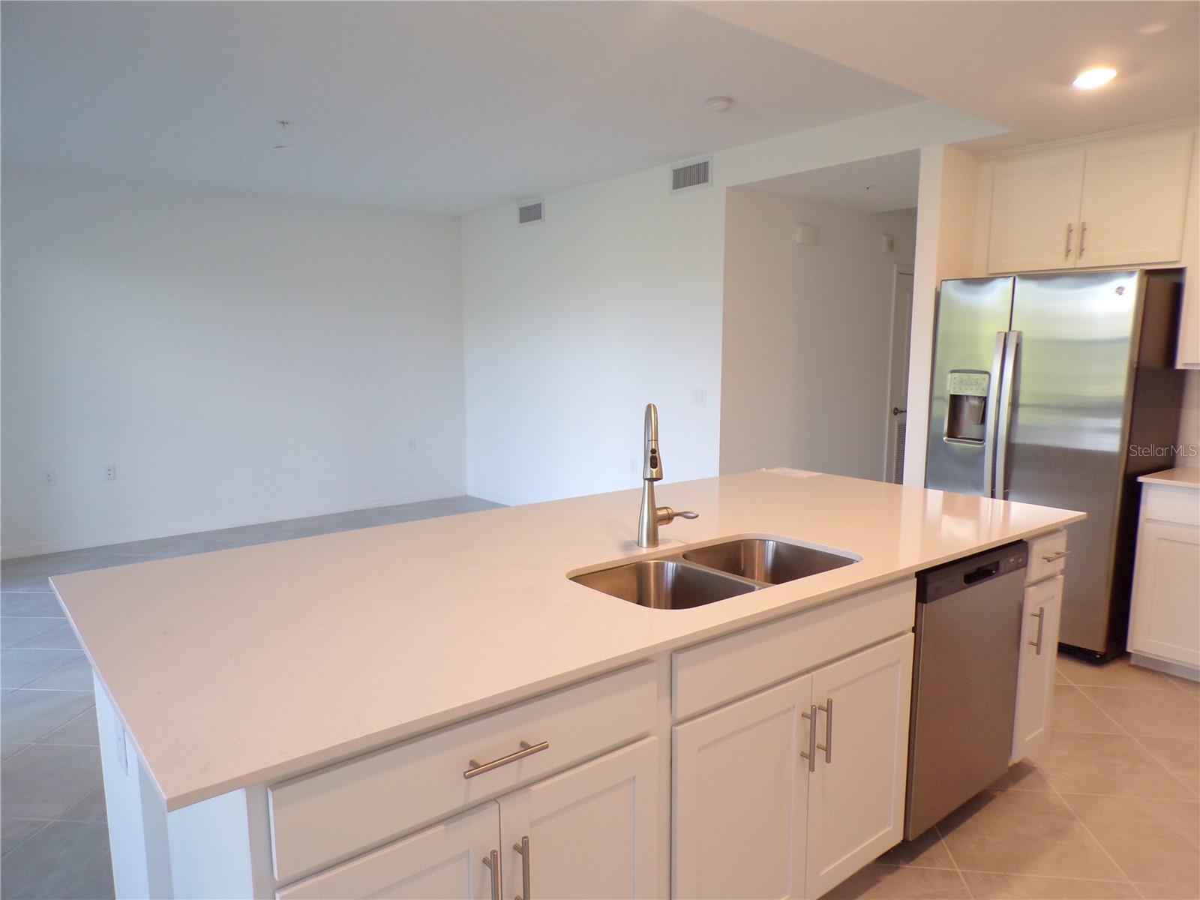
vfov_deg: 56.8
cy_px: 450
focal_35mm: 24
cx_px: 600
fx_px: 832
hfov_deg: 71.6
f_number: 3
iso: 196
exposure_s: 1/34
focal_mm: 4.3
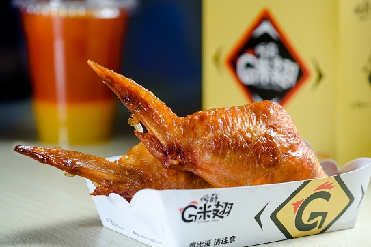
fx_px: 1195
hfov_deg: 17.6
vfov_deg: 11.8
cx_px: 191
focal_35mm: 116
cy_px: 129
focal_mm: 105
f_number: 7.1
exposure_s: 1/125
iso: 100
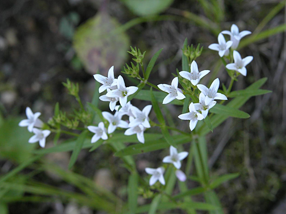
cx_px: 142
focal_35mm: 181
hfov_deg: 10.9
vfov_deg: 8.2
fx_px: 1495
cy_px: 110
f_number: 8
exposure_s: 1/48
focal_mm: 44.7
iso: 100
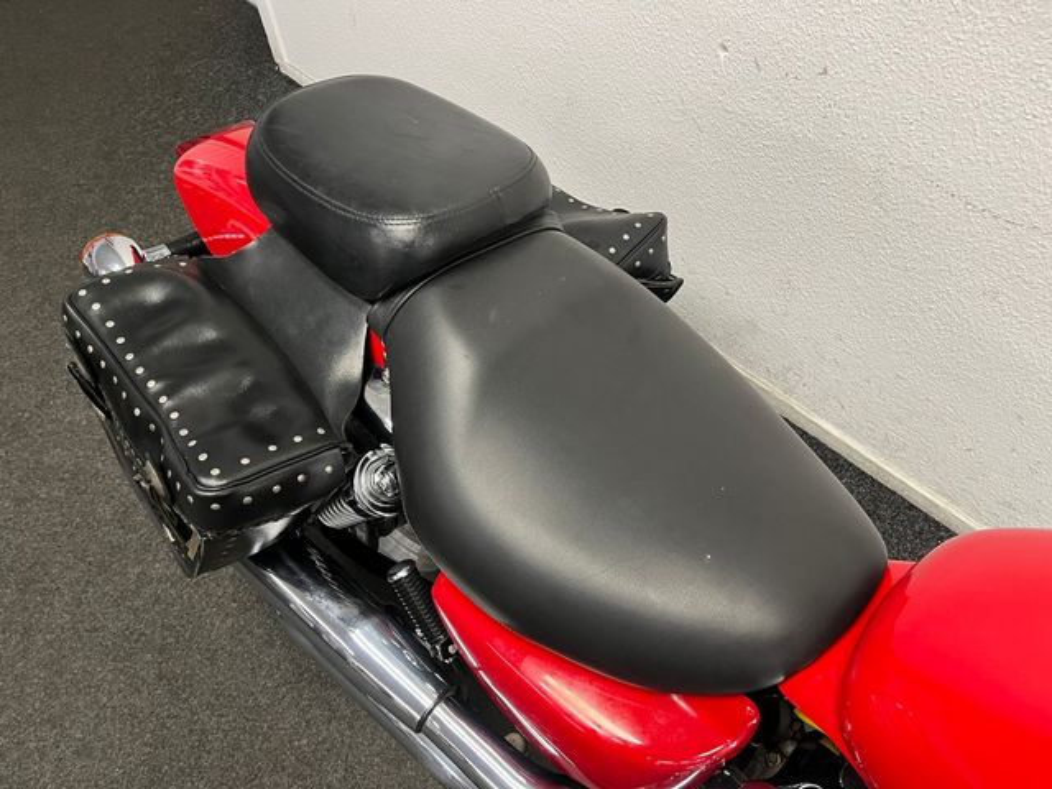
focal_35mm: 26
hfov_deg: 67.3
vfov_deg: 53.1
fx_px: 790
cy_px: 394
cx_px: 526
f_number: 1.6
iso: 125
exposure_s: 1/50
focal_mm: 5.1
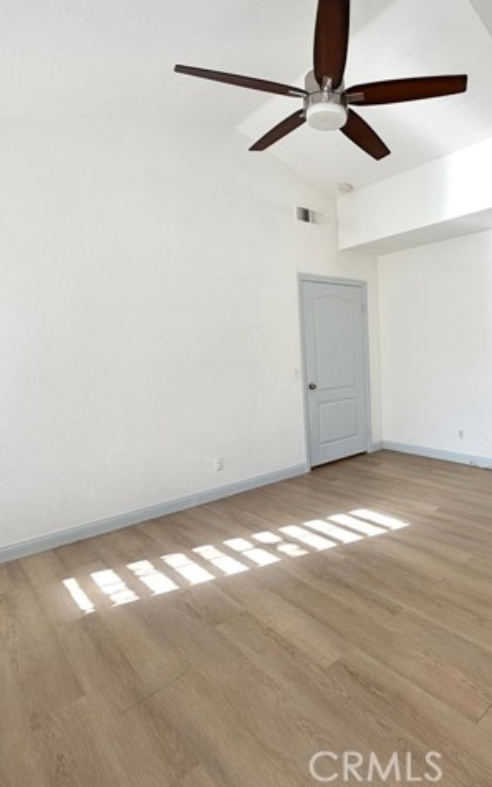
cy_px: 393
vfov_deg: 85.1
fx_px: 429
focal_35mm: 20
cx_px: 371
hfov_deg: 56.6
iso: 50
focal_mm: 2.22
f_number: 2.2
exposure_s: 1/120
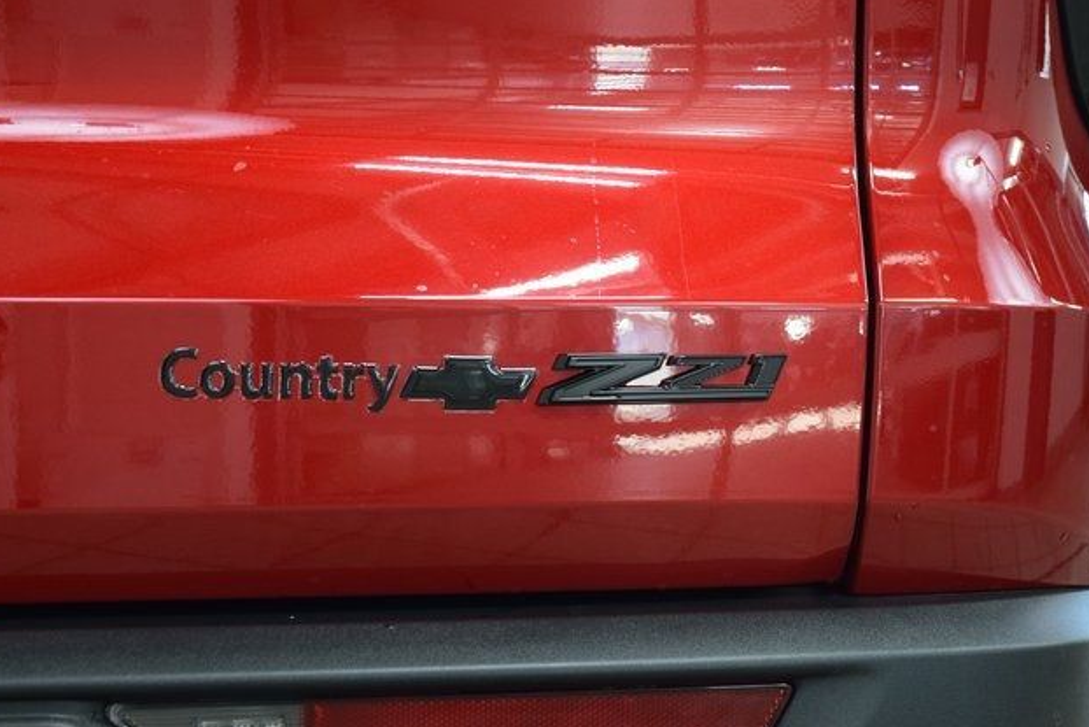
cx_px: 539
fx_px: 3268
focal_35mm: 108
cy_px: 358
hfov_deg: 18.9
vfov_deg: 12.7
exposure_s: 1/30
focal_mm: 70
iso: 1600
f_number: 6.3
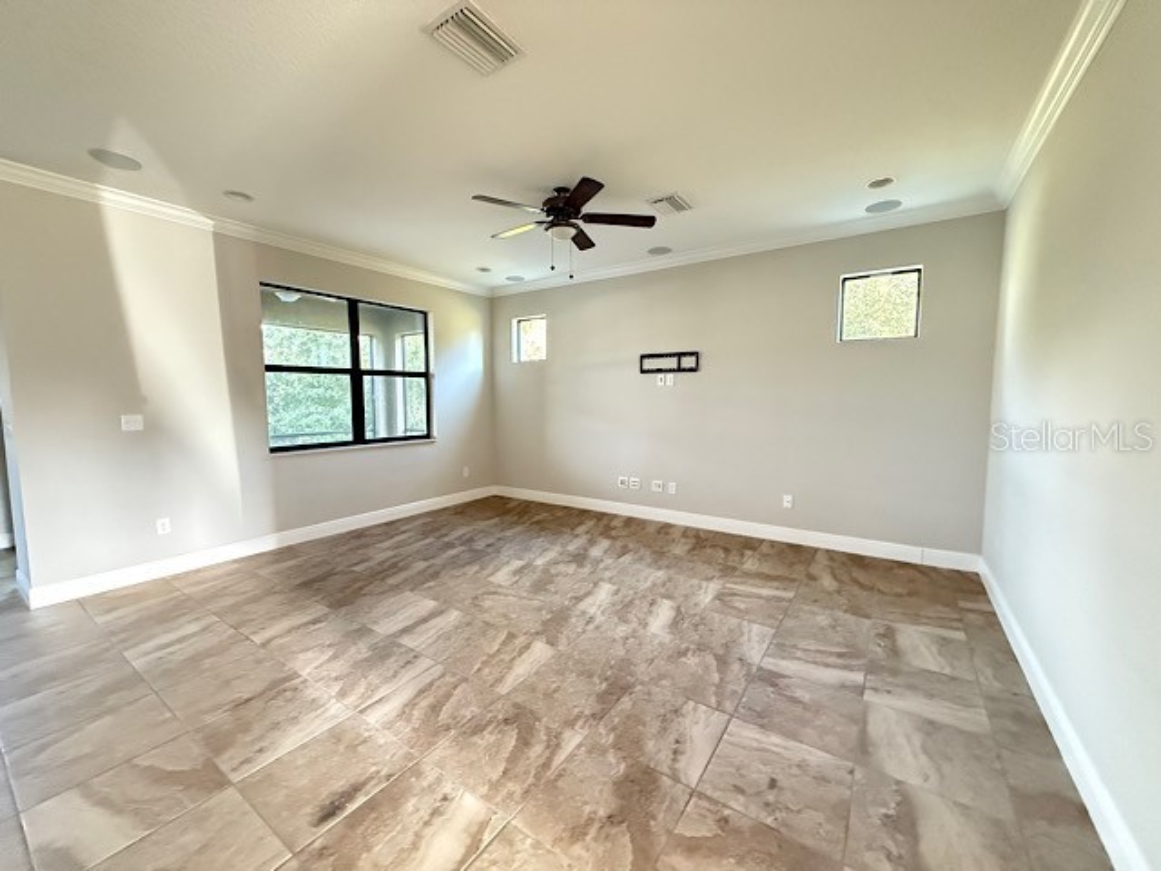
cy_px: 436
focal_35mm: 14
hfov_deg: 102.1
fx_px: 470
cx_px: 580
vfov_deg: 85.7
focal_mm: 2.22
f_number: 2.2
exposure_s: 1/60
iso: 1250
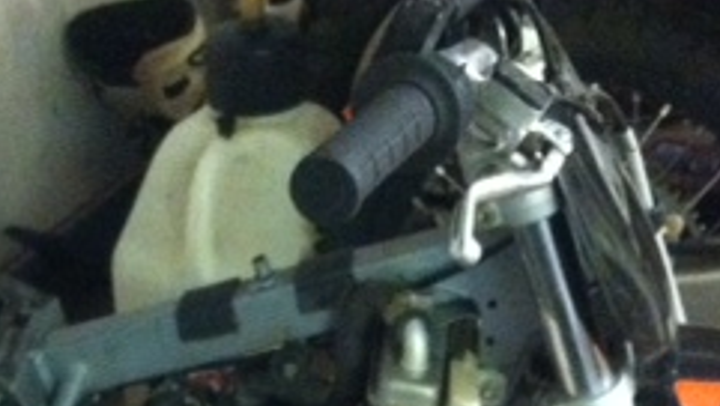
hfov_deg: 21.0
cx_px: 176
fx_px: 1930
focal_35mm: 101
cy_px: 585
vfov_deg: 11.6
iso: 1000
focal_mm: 3.85
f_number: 2.8
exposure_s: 1/15
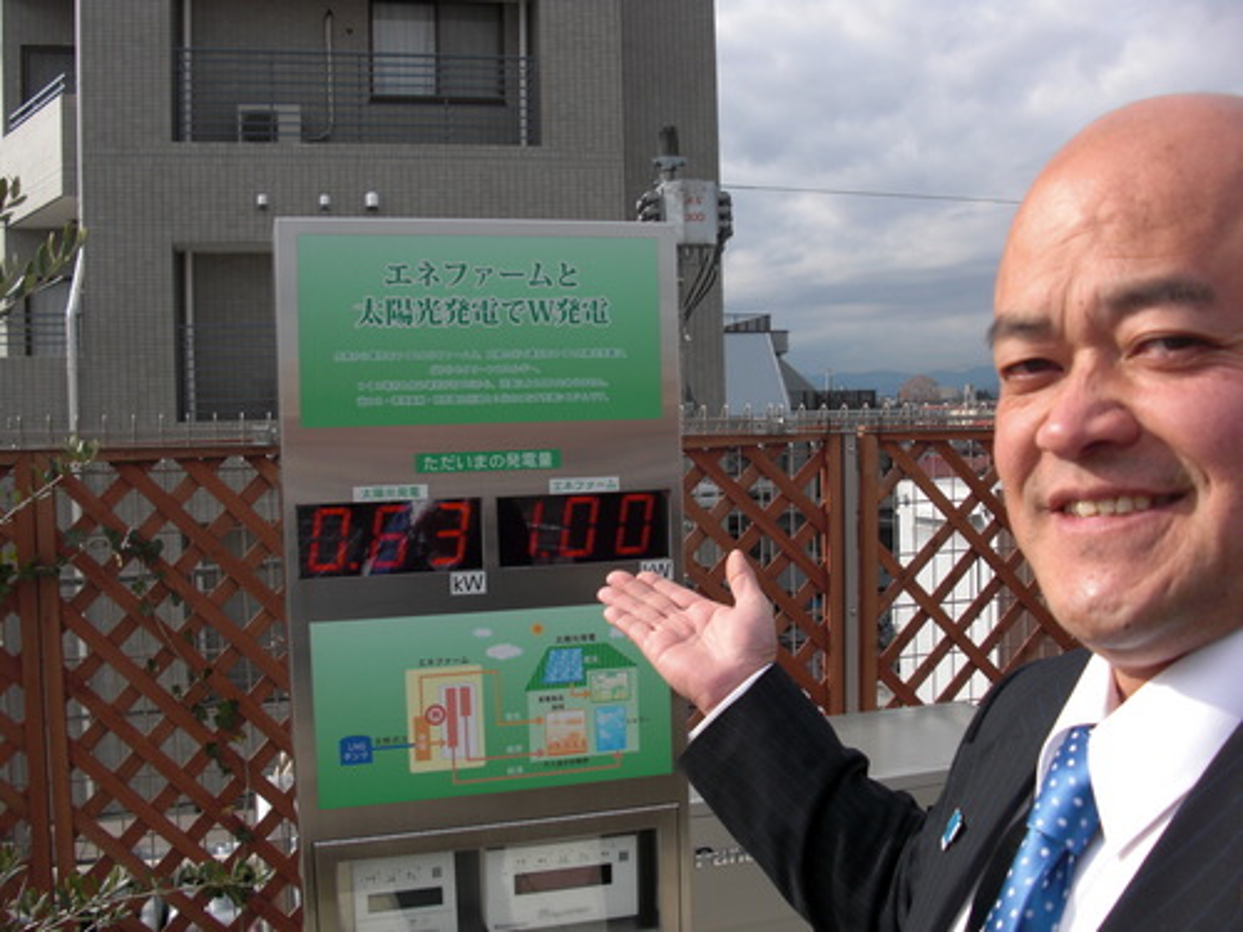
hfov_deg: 51.4
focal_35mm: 36
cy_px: 466
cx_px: 622
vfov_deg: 39.7
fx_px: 1293
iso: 50
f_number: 2.8
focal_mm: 6.3
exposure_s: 1/800
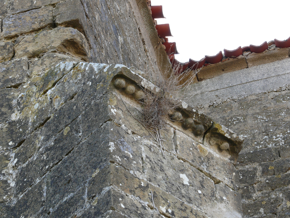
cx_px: 145
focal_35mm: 140
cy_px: 109
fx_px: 1173
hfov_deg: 14.1
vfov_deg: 10.6
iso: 100
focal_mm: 29.7
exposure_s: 1/13
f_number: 11
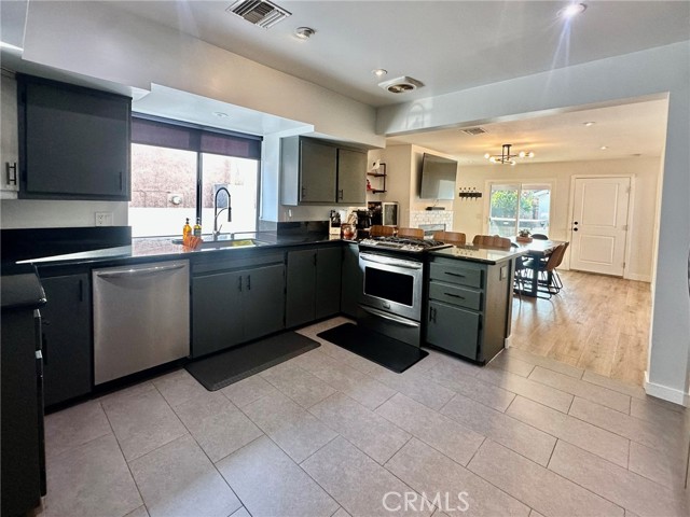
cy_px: 258
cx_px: 345
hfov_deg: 102.1
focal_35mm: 14
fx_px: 279
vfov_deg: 85.7
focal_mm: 2.22
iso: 160
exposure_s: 1/120
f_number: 2.2
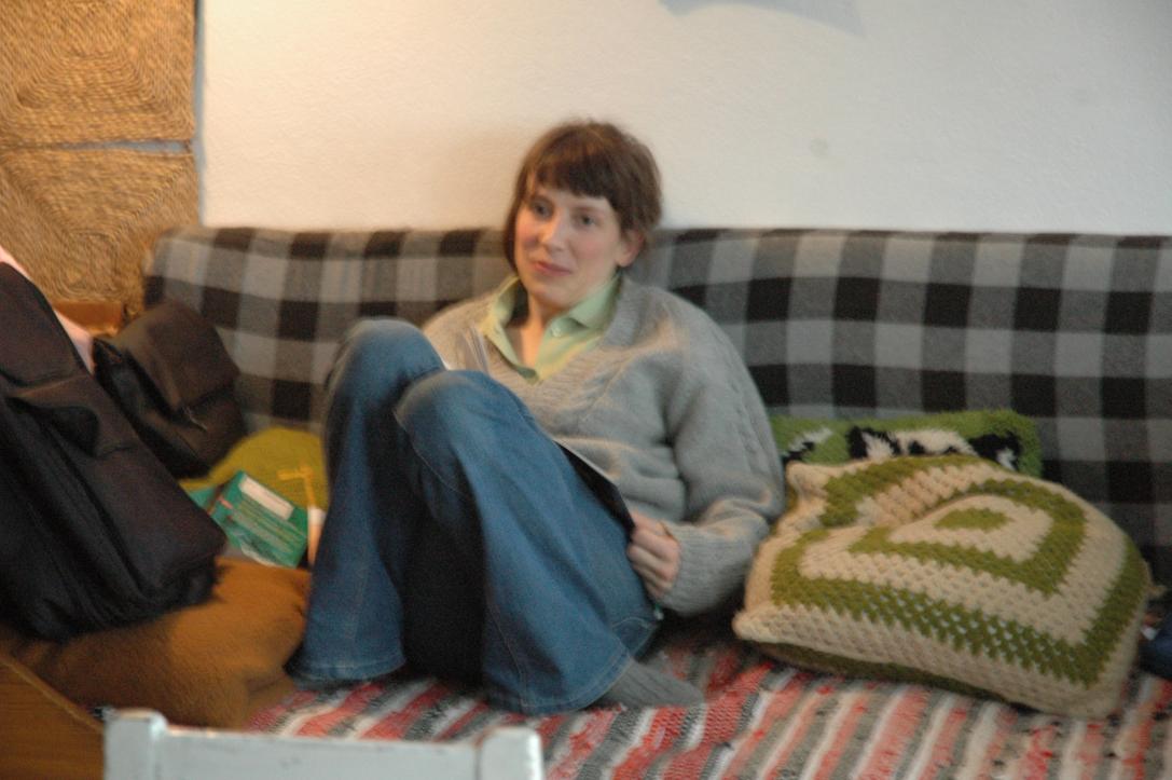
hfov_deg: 19.5
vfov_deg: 13.0
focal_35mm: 105
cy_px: 390
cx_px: 586
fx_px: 3416
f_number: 4.5
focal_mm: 70
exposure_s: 1/15
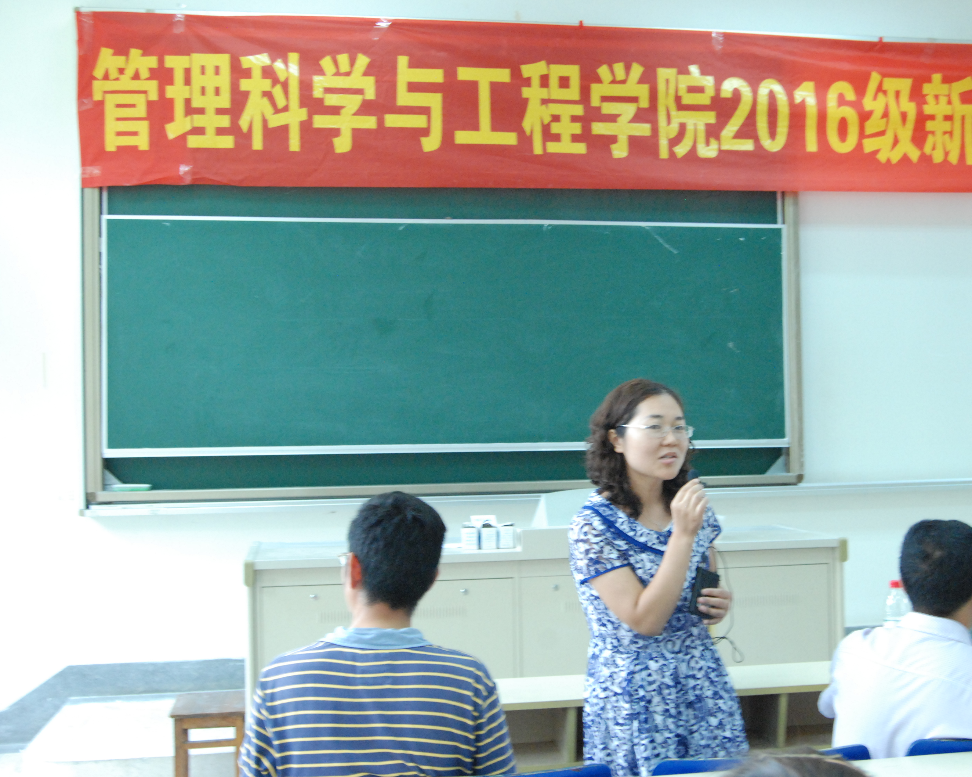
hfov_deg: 38.6
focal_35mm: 48
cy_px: 390
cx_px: 580
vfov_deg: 31.4
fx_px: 1381
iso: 1600
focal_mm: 28
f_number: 6.3
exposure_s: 1/30
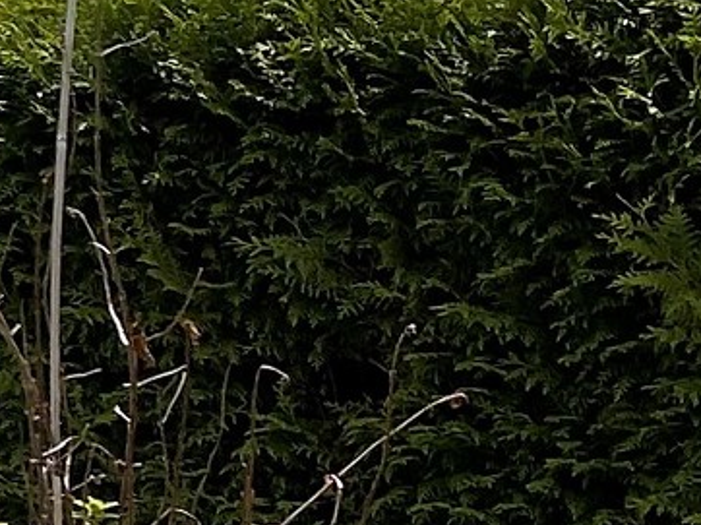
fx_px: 3724
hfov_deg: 8.2
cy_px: 297
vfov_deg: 8.1
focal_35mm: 184
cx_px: -1731
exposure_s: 1/3205
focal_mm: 4.25
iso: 32
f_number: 1.8
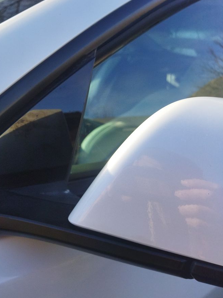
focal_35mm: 37
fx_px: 318
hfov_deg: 36.2
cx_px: 21
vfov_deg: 50.1
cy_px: 148
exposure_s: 1/1213
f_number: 1.79
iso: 100
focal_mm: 4.71
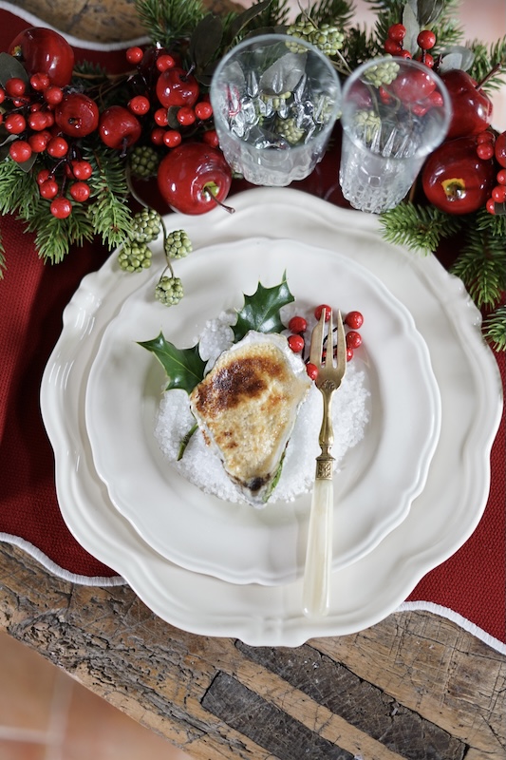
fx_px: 1055
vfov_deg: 39.6
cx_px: 253
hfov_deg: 27.0
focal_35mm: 50
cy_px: 380
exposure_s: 1/60
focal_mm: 50
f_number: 2
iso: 250
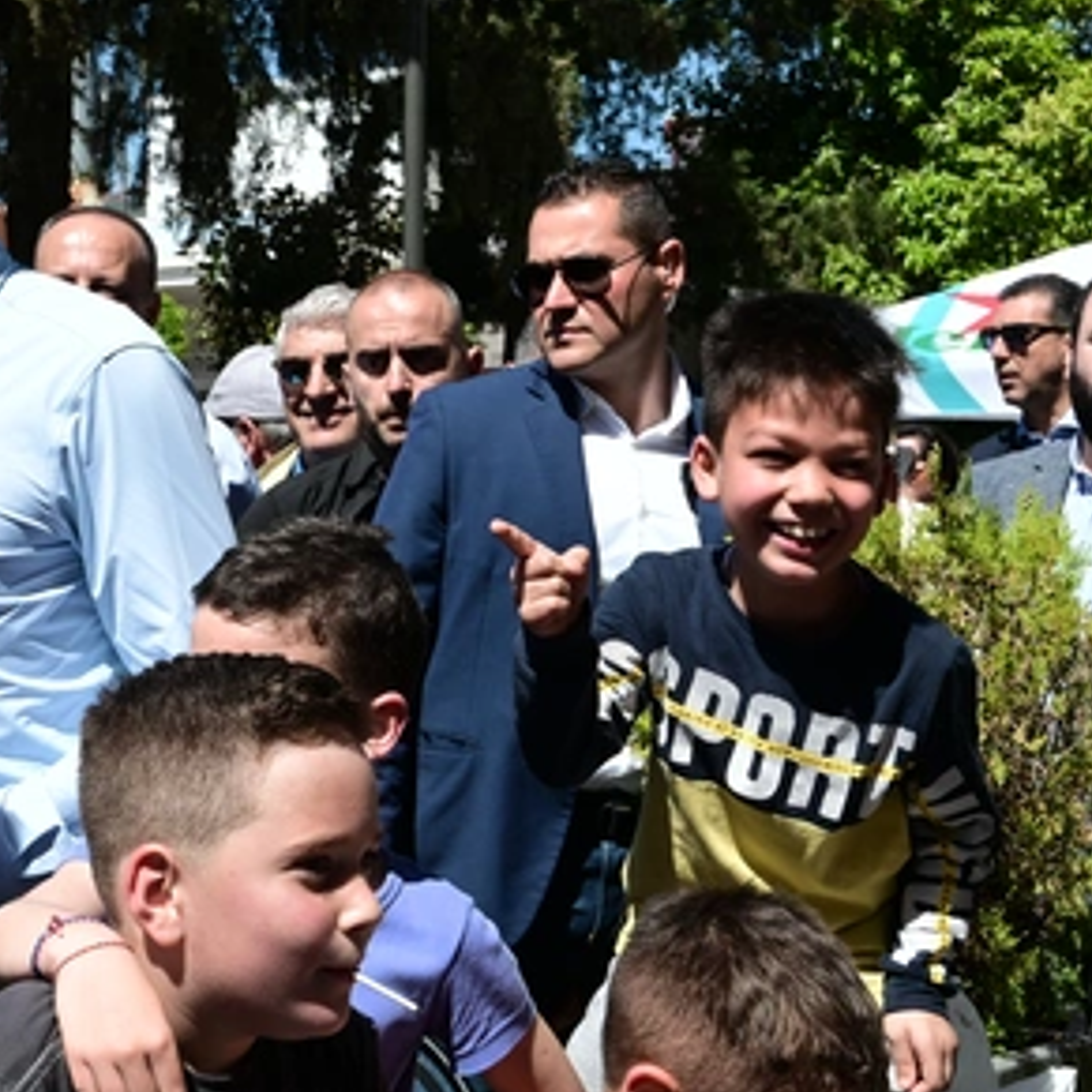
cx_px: 150
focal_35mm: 76
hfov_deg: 22.3
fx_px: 2712
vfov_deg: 22.8
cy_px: 565
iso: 400
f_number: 13
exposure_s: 1/400
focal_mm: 40
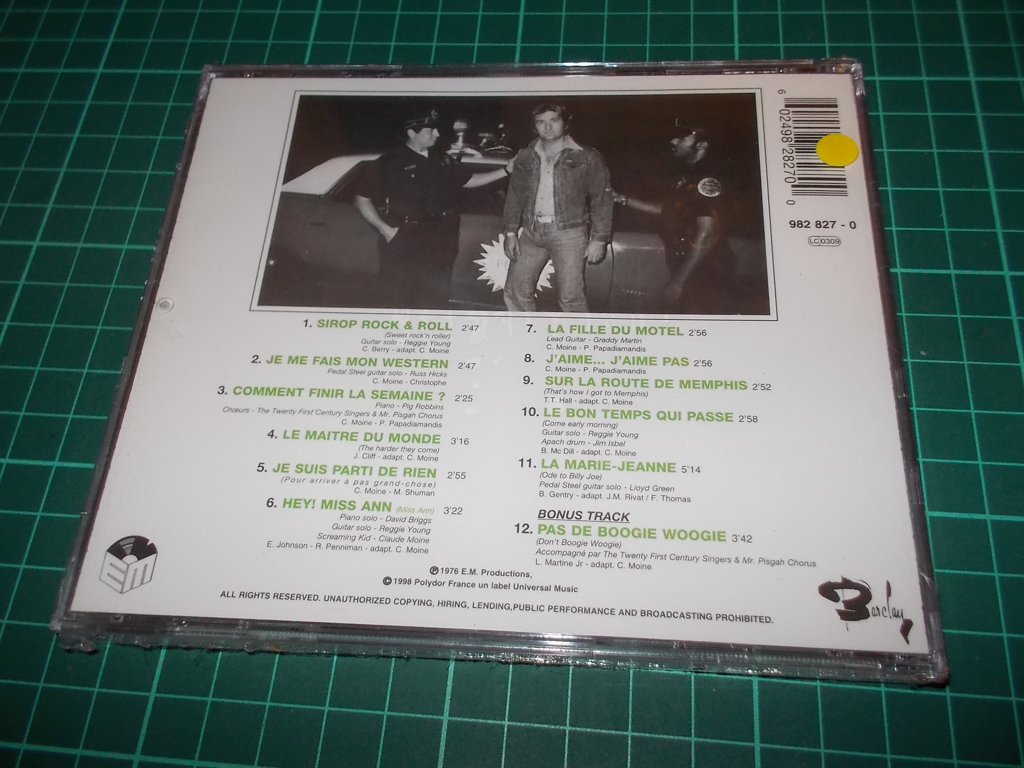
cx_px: 512
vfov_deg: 48.2
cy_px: 384
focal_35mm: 29
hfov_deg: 61.7
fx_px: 858
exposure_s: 1/30
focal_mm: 4.1
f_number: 3.3
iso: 200
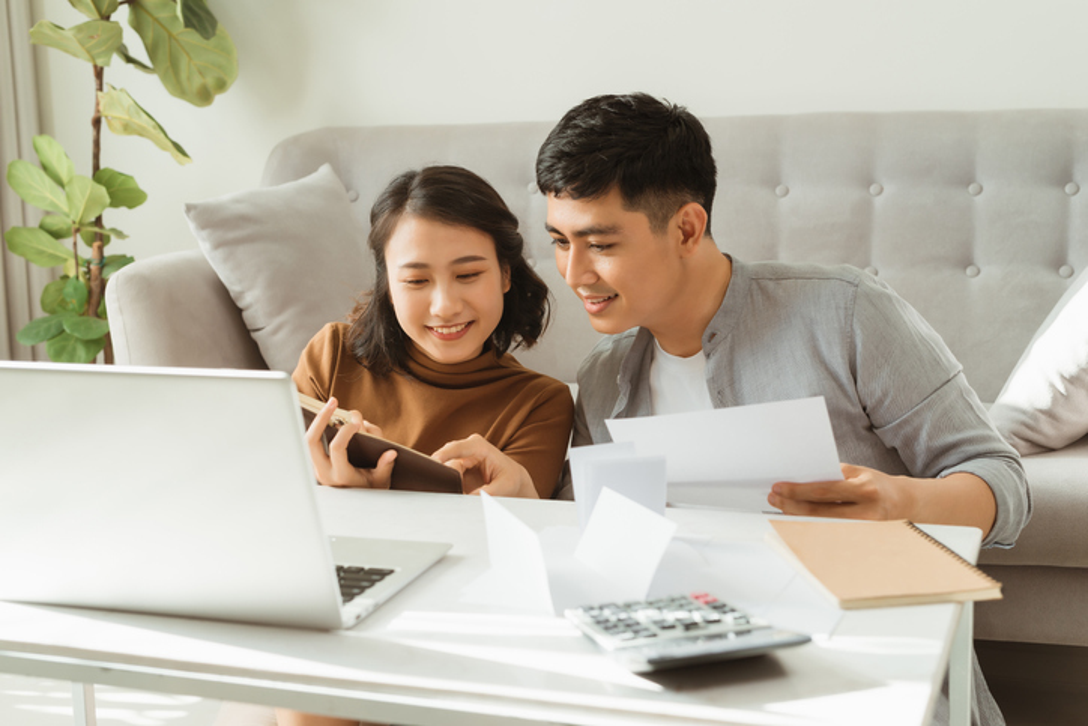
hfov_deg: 39.6
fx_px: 1511
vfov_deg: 27.0
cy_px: 363
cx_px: 544
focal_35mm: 50
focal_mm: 50
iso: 200
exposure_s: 1/200
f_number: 5
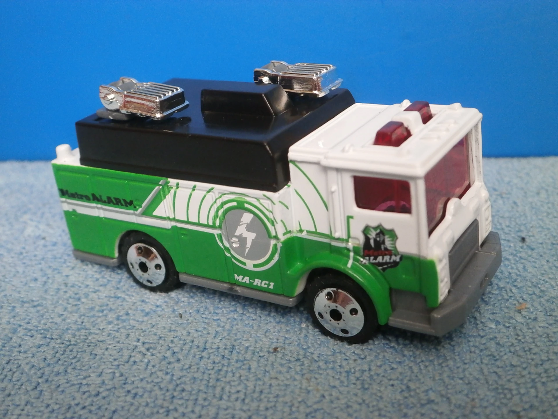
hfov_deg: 40.4
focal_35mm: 47
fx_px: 758
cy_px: 210
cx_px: 279
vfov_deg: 30.9
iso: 320
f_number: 3.4
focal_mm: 8.3
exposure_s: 1/40
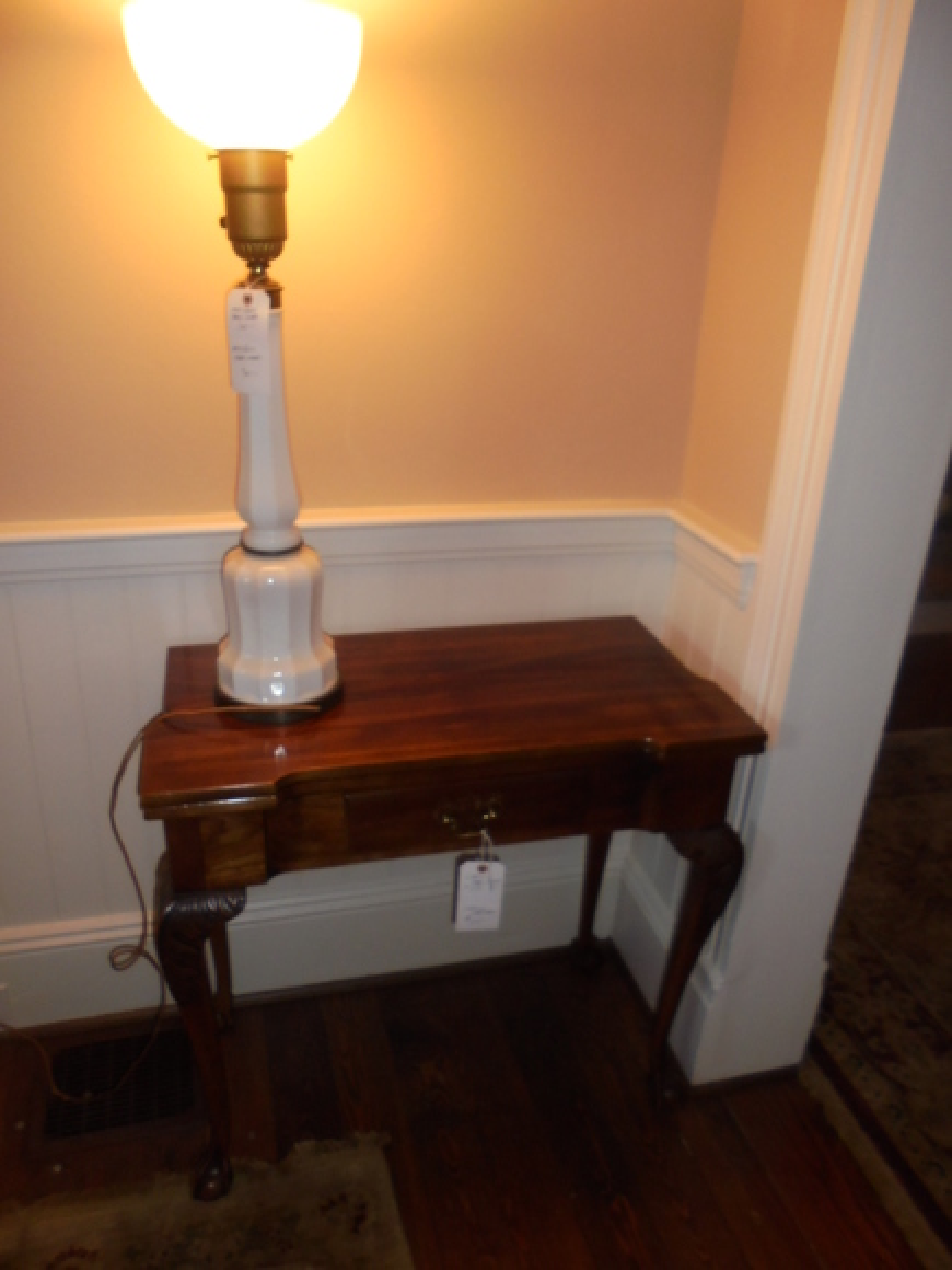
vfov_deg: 67.3
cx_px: 476
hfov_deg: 53.1
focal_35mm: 26
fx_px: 953
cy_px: 635
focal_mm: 4.6
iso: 200
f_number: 3.5
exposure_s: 1/30
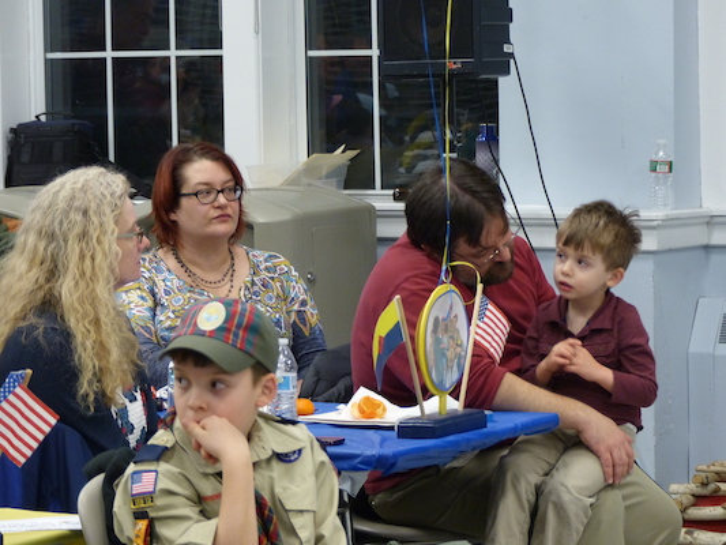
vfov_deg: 7.9
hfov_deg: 10.5
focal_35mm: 189
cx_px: 363
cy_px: 272
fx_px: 3965
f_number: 2.8
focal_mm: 34
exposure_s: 1/13
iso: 400
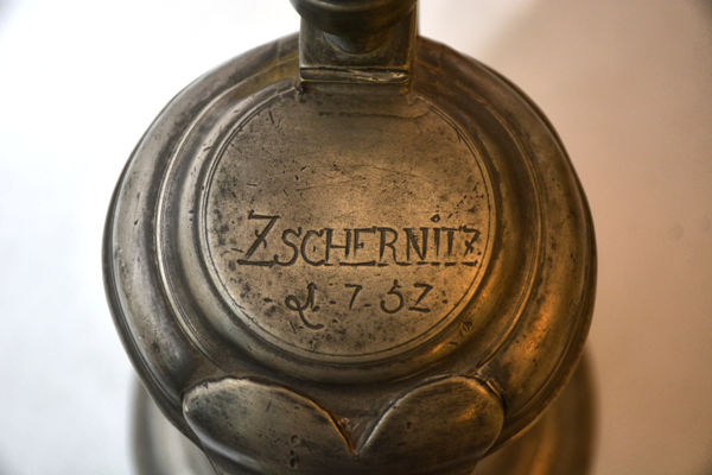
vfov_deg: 14.7
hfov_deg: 21.9
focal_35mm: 93
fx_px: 1839
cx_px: 356
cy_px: 238
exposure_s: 1/50
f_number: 5
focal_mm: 62
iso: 800
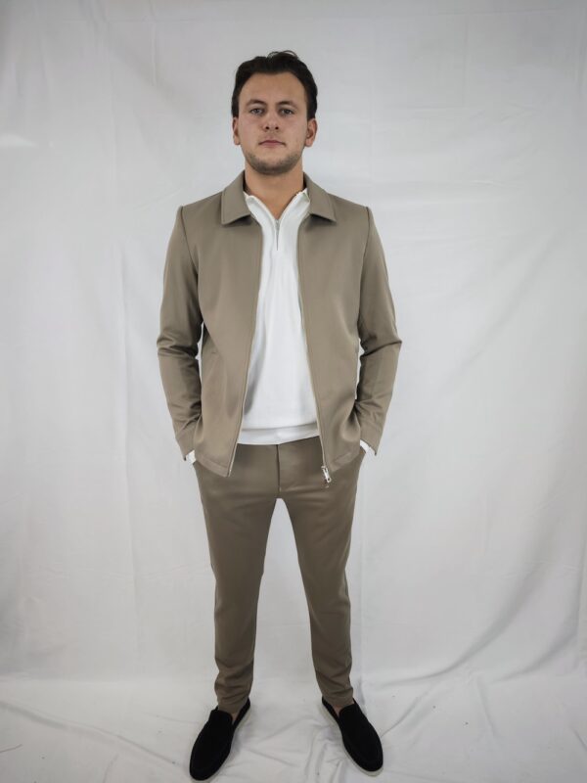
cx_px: 294
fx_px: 520
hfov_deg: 58.9
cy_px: 392
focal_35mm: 23
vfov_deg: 73.9
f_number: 2
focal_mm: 8.72
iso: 320
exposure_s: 1/101
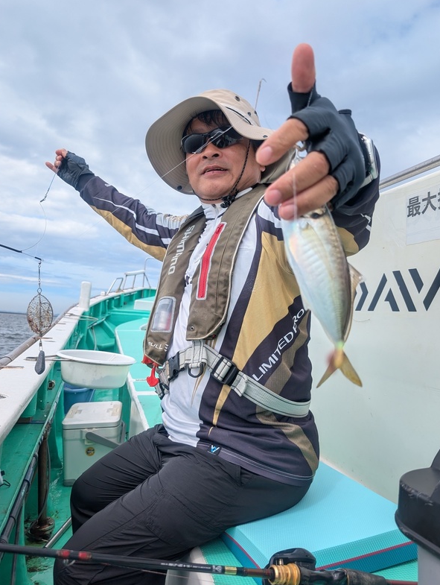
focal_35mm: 26
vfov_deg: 67.2
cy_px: 277
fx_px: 440
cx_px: 228
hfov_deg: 53.2
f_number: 1.68
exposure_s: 1/999
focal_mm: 6.9
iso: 22
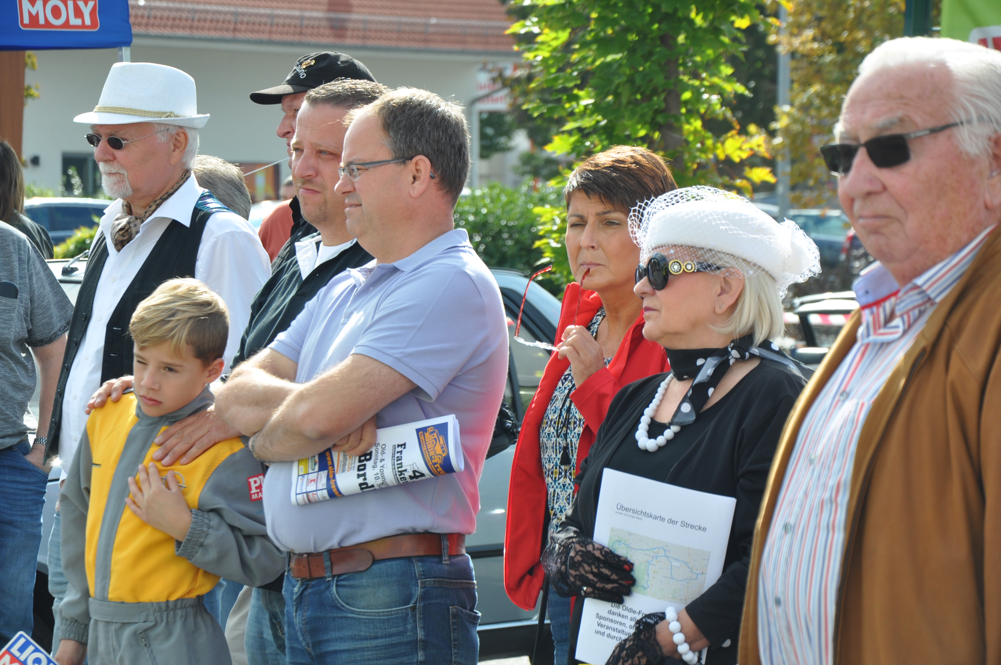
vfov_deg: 8.7
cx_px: 500
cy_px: 332
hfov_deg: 13.1
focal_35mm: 158
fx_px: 4374
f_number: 8
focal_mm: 105
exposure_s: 1/200
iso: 200
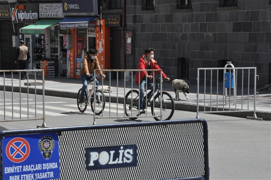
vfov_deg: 11.4
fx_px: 902
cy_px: 90
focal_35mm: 120
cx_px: 136
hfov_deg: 17.1
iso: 1000
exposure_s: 1/800
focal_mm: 80
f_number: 14
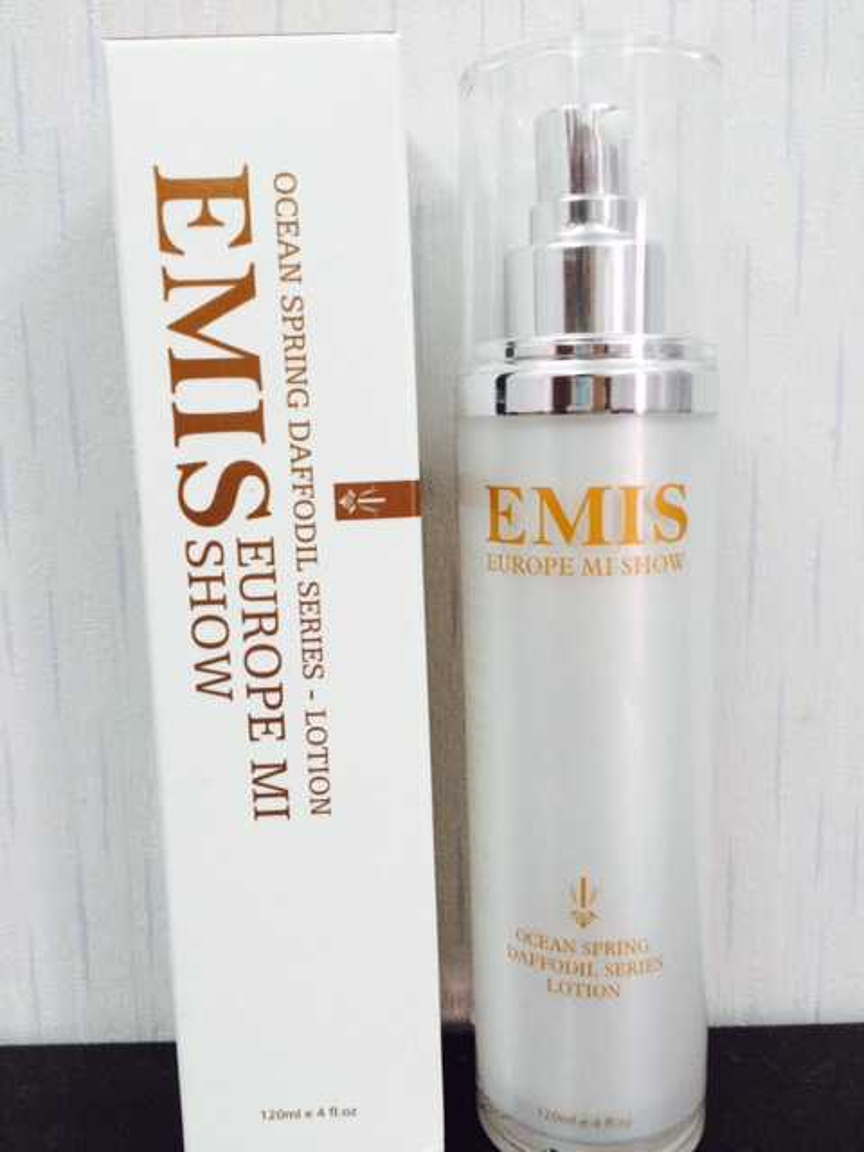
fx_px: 965
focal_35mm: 29
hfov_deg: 48.2
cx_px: 432
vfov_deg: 61.7
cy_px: 576
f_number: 2.2
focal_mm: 4.15
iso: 200
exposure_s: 1/30
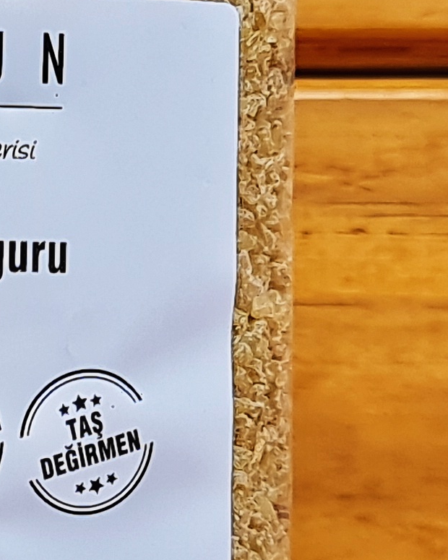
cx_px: -157
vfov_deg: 15.2
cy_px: 369
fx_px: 2088
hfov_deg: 11.9
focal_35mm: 126
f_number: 1.8
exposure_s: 1/177
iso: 50
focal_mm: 7
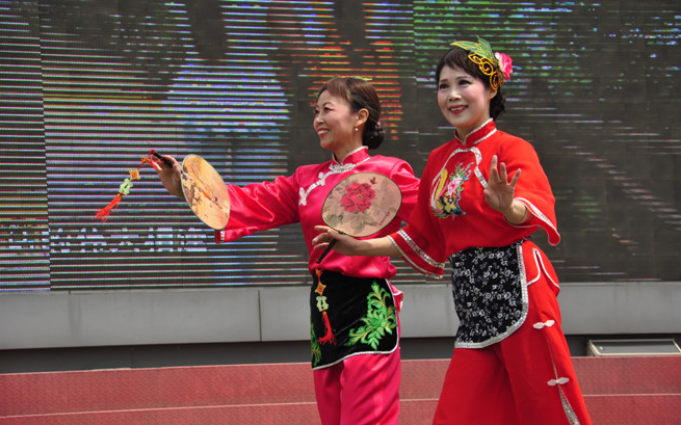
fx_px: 2997
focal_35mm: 162
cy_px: 208
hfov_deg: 13.0
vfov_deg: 8.1
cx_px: 339
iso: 200
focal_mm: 105
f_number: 8
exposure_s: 1/500
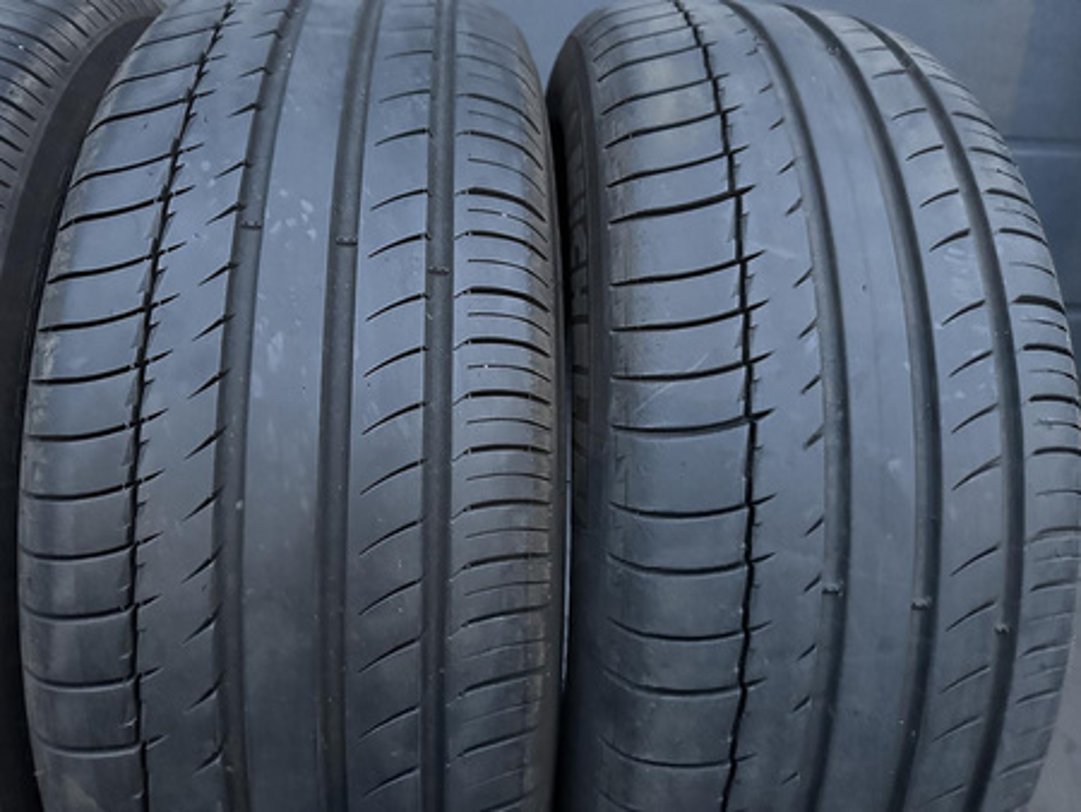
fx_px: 750
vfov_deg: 56.9
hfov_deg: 71.6
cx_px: 540
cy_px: 406
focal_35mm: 24
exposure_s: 1/25
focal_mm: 6.86
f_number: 1.78
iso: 1000
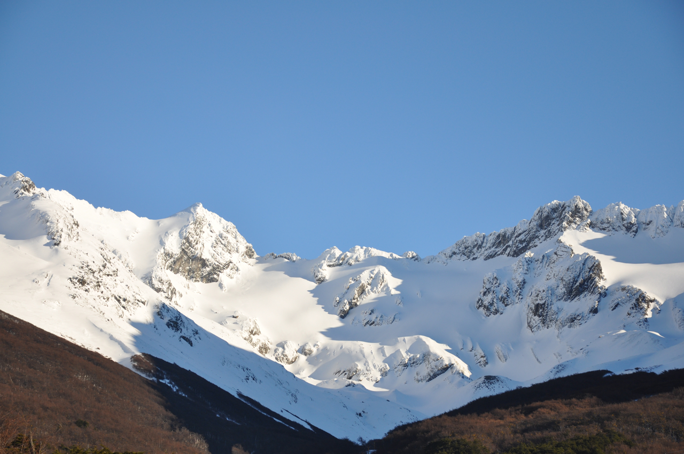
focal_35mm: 105
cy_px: 227
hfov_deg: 19.5
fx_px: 1992
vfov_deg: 13.0
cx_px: 342
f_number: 7.1
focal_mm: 70
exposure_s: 1/800
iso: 200
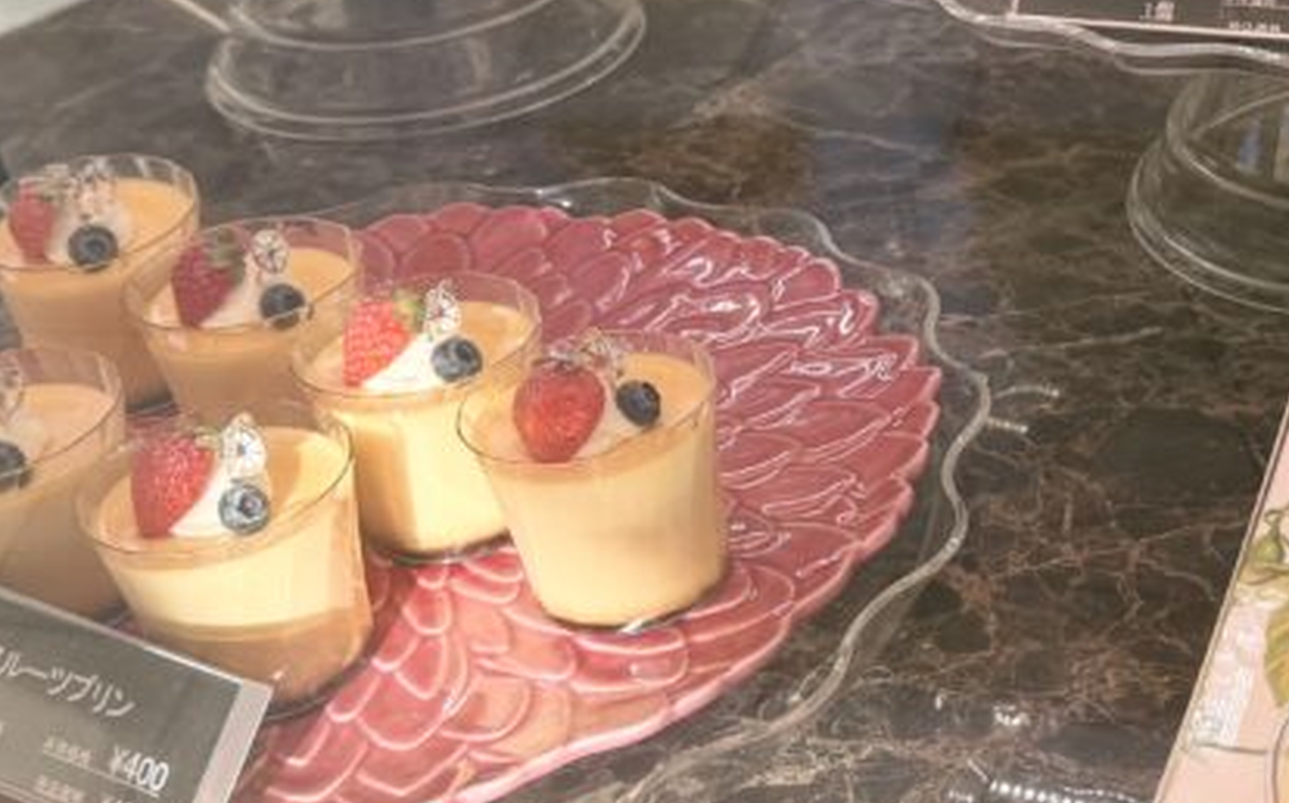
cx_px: 1239
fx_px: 2211
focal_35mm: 63
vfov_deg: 20.6
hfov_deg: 30.6
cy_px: 352
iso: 100
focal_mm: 6.76
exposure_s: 1/1770
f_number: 1.78
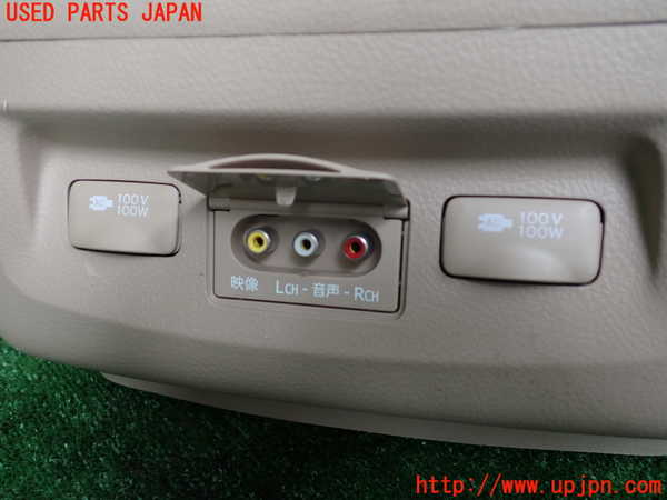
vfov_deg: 46.8
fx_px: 578
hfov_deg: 60.0
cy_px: 250
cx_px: 334
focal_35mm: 30
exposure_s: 1/125
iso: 200
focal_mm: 5.4
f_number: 2.3
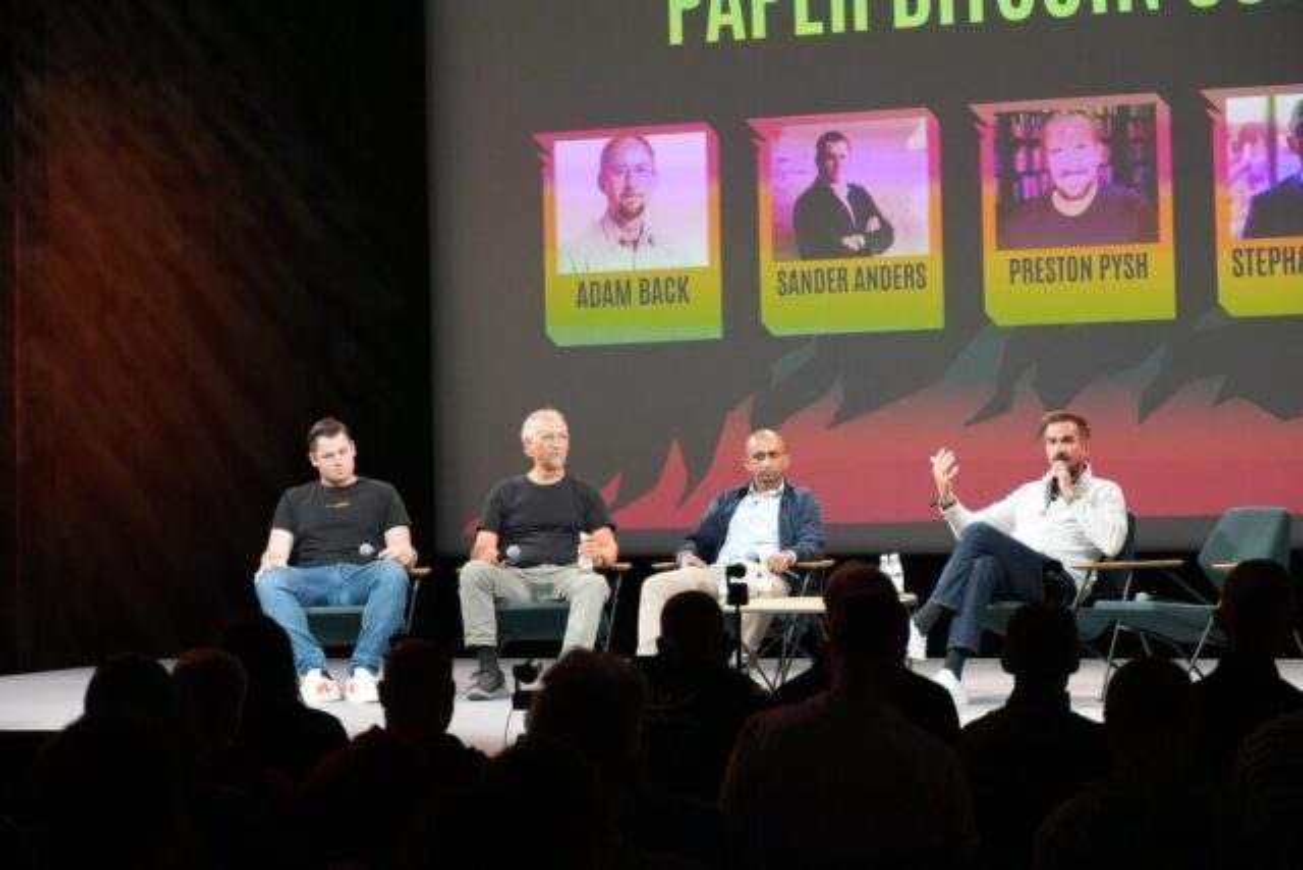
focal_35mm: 111
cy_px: 435
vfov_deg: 12.3
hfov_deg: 18.4
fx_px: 4018
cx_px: 652
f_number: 5.6
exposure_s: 1/160
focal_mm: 74
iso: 6400
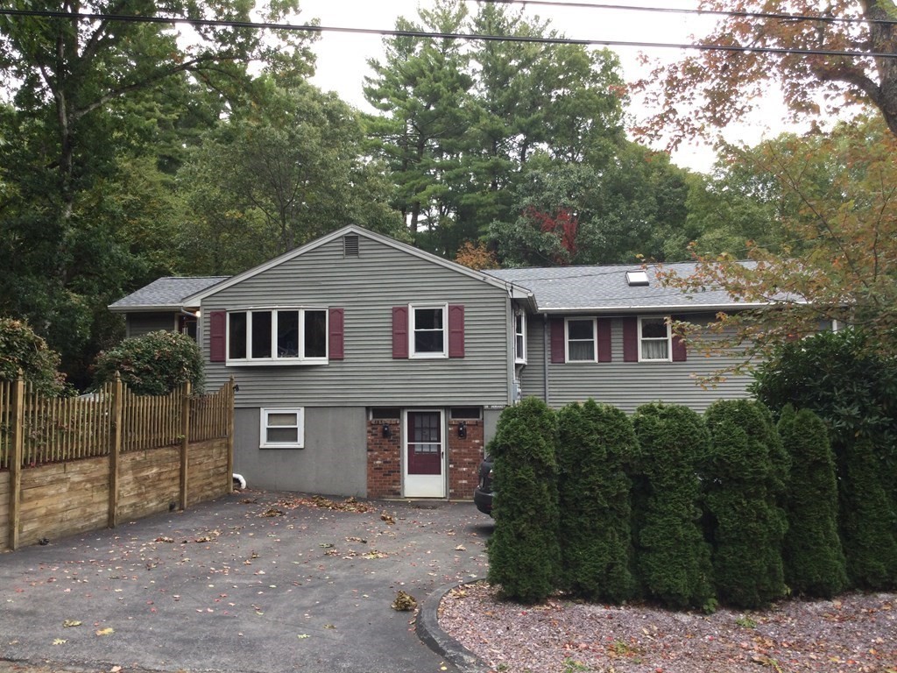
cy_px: 336
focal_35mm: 31
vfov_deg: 45.4
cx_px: 448
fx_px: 803
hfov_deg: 58.4
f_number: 2.4
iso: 32
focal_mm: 3.3
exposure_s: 1/60
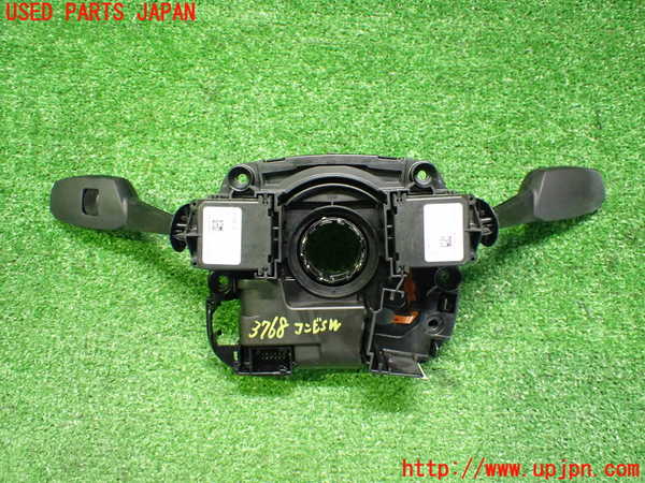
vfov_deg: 46.8
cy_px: 242
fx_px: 559
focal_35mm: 30
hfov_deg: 60.0
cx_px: 322
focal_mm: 5.4
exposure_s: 1/30
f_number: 2.3
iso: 1000
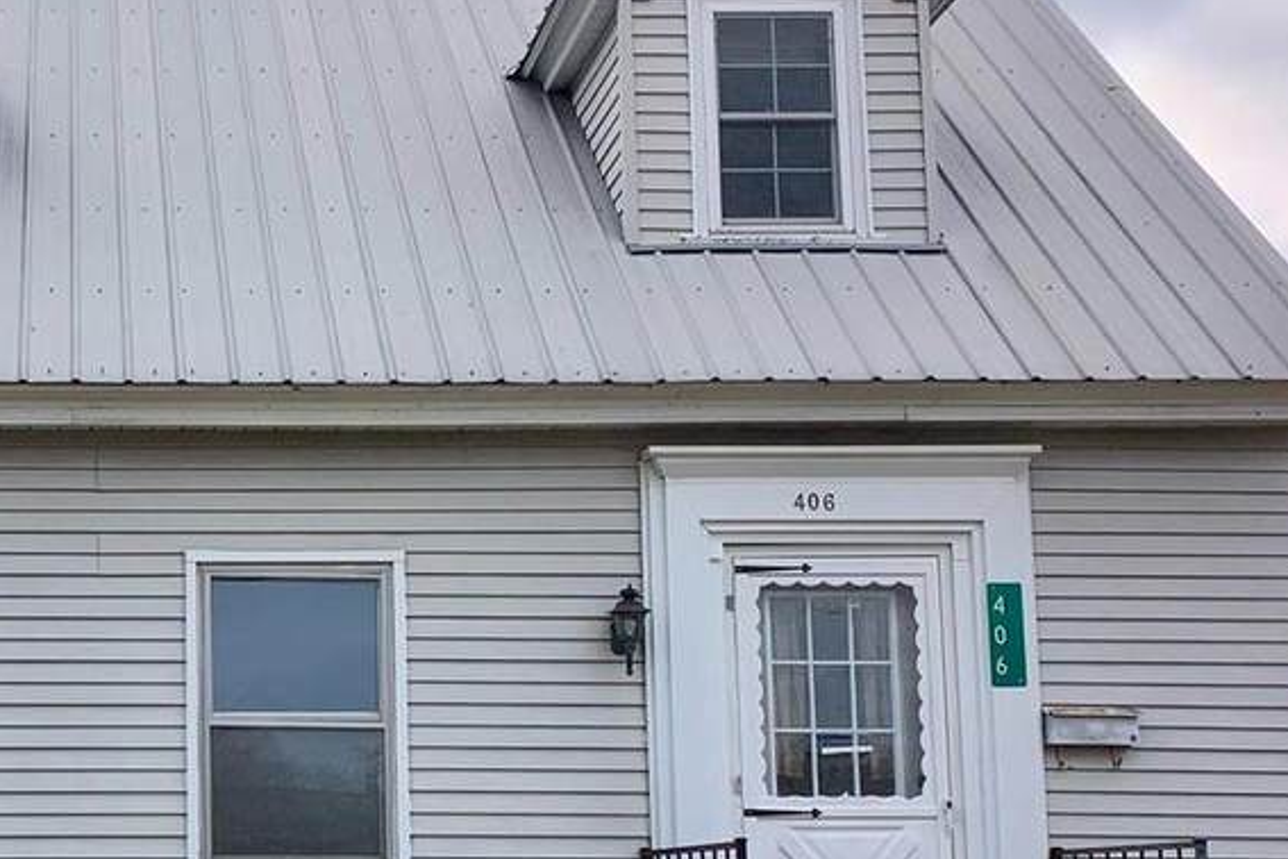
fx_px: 2182
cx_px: 86
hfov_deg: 31.1
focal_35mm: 61
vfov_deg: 22.1
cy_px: 627
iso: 25
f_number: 1.8
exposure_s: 1/497
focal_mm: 4.25
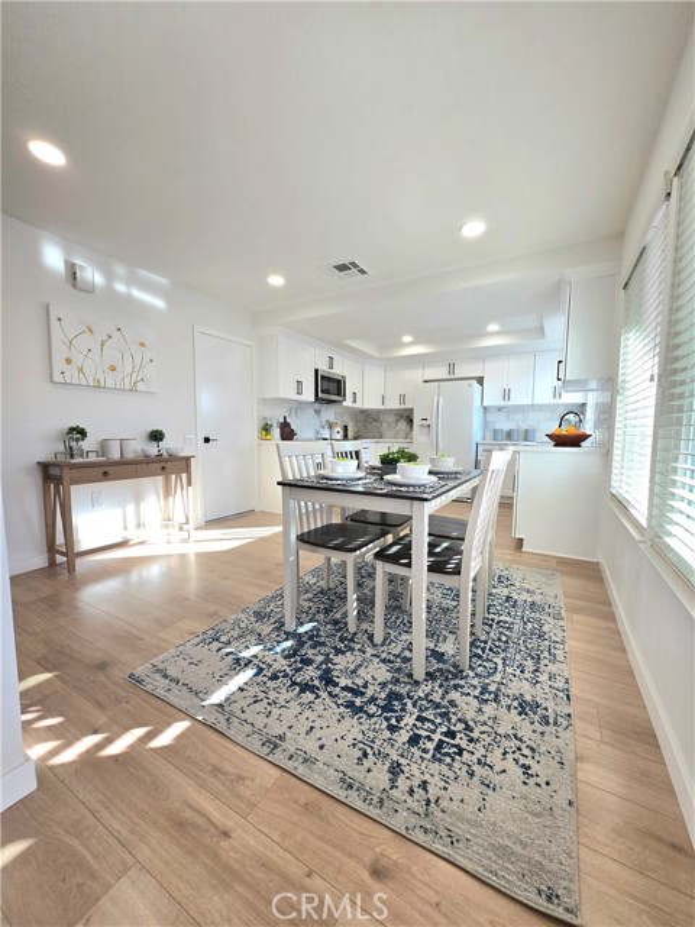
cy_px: 464
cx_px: 348
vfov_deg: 106.2
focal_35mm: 13
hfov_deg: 89.9
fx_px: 348
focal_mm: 1.7
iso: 32
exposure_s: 1/120
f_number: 2.2
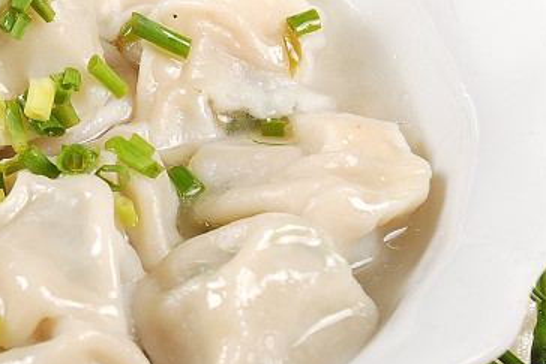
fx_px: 4233
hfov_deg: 7.3
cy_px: 154
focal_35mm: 279
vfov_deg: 4.9
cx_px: -96
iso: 100
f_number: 10
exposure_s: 1/125
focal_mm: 66
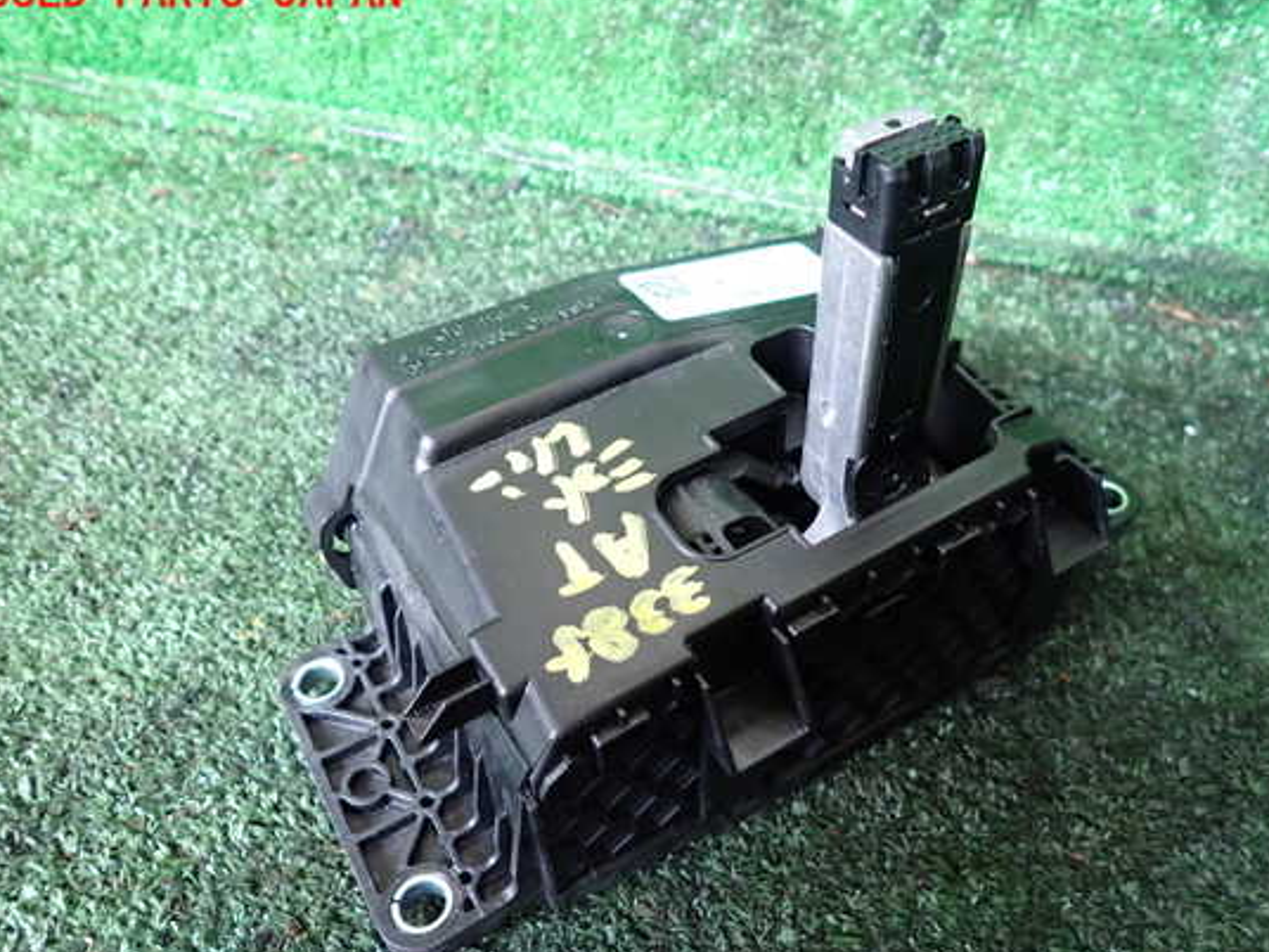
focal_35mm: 28
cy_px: 495
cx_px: 682
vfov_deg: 49.7
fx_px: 1026
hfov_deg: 63.4
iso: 500
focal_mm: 4.5
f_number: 2
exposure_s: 1/30
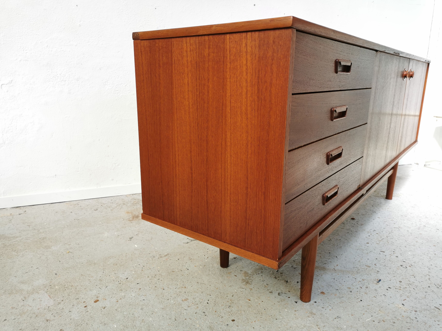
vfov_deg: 51.4
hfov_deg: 65.3
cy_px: 166
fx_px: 345
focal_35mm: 27
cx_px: 221
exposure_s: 1/158
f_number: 1.8
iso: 50
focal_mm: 5.58
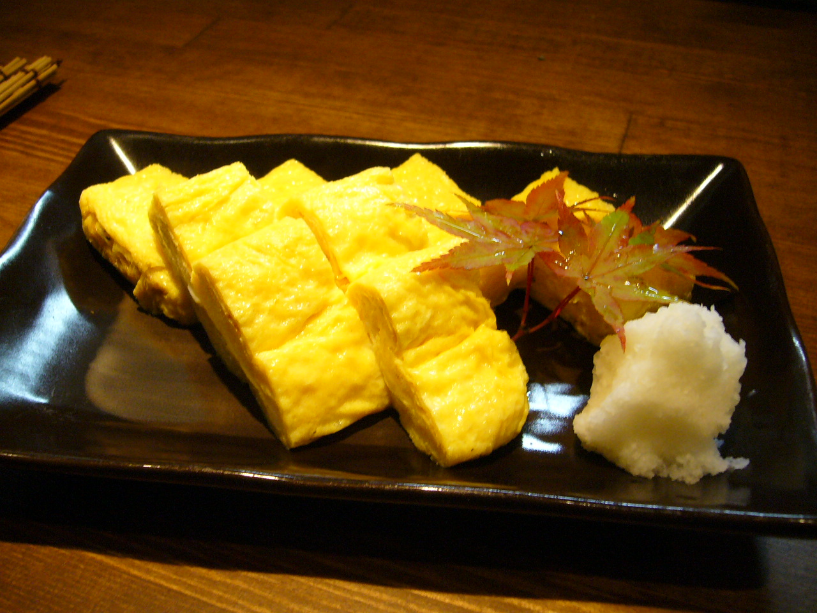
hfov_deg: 52.6
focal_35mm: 35
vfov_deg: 40.7
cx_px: 408
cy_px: 306
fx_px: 826
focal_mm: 5.8
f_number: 2.8
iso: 200
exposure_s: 1/15
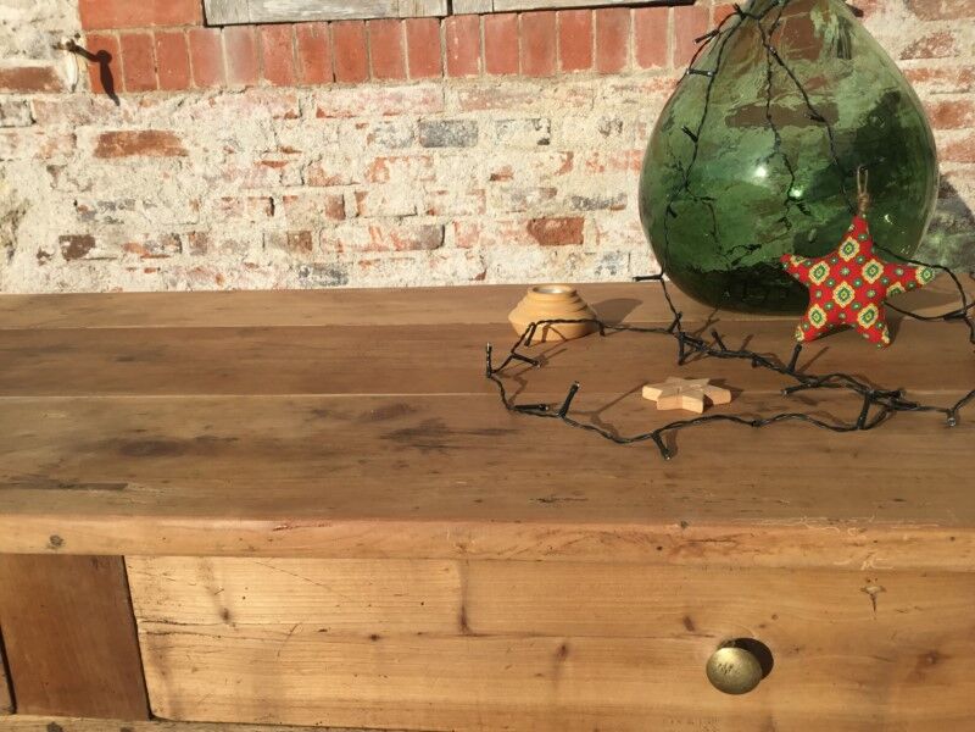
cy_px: 366
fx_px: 873
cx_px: 488
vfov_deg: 45.4
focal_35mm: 31
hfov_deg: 58.4
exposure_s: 1/1631
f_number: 2.4
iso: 25
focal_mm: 3.3
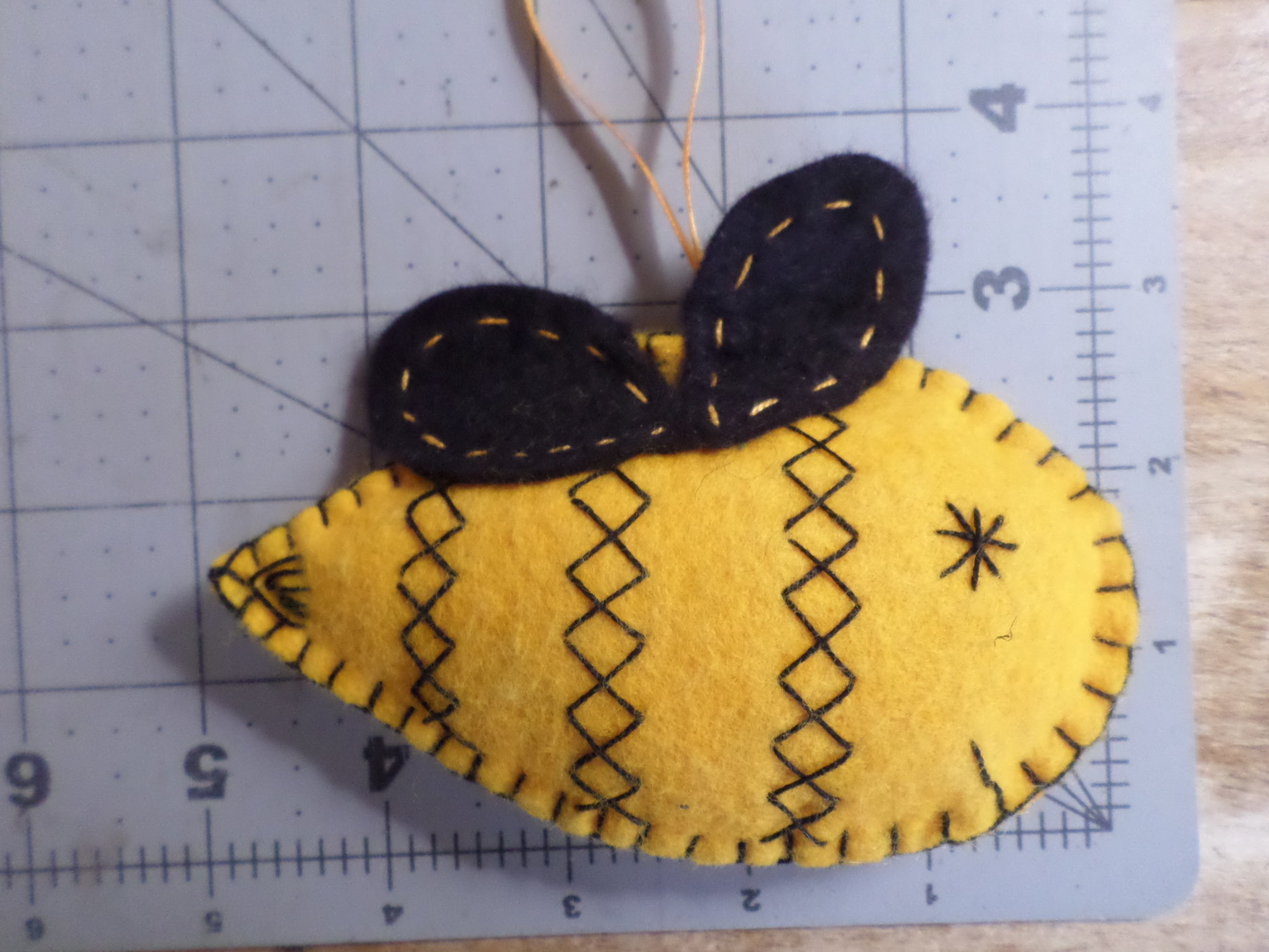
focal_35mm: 26
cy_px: 491
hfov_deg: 67.3
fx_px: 953
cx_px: 643
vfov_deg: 53.1
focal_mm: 4.5
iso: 320
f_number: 2.5
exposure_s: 1/30
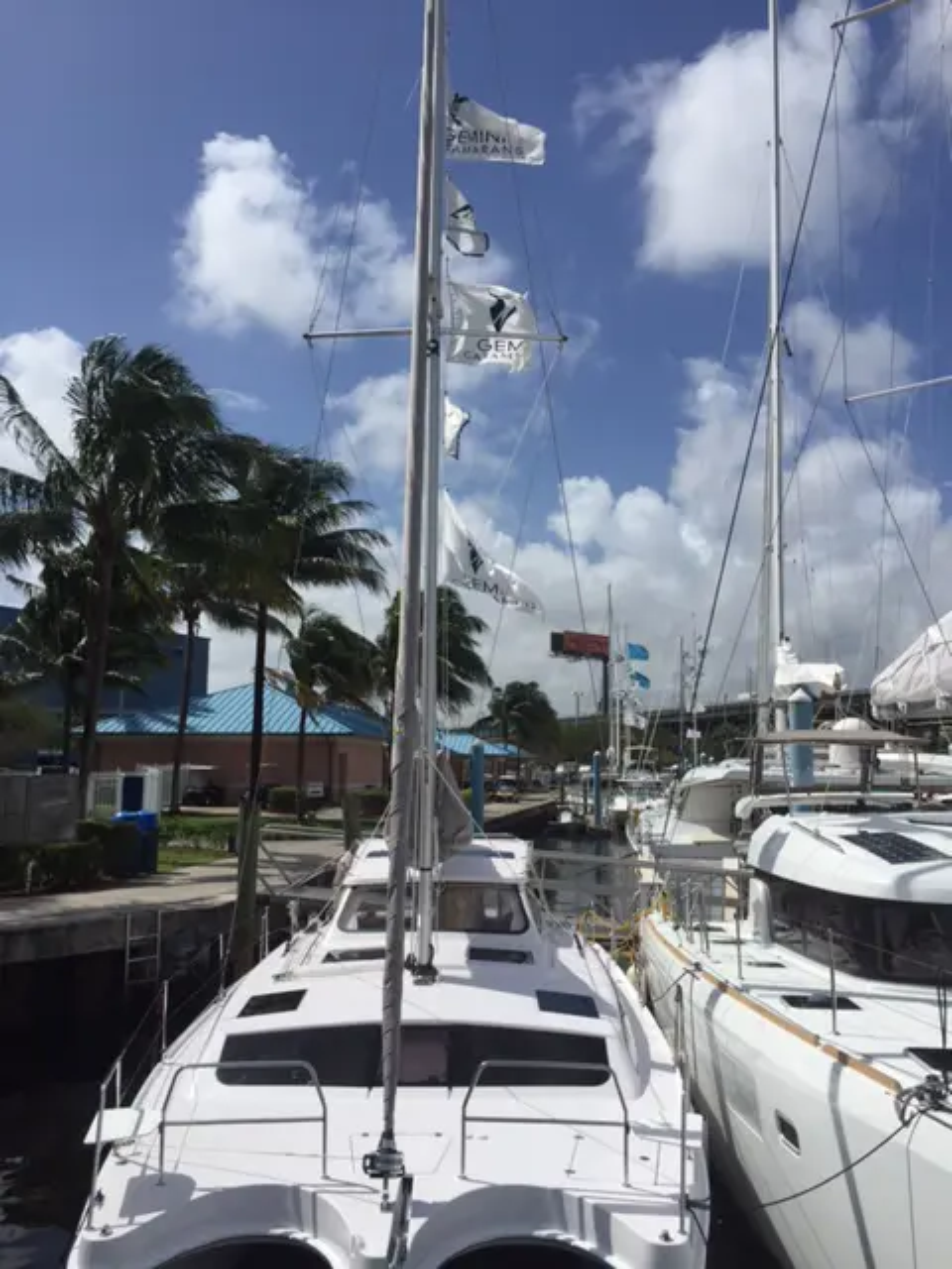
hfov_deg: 48.2
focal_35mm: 29
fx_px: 1063
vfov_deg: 61.7
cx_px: 476
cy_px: 634
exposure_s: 1/5650
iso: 32
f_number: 2.2
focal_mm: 4.15
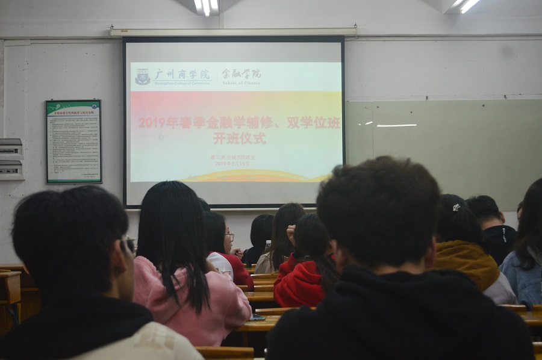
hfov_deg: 37.9
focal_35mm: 52
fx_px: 790
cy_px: 180
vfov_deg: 25.7
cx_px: 271
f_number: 5
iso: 800
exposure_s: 1/30
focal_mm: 35
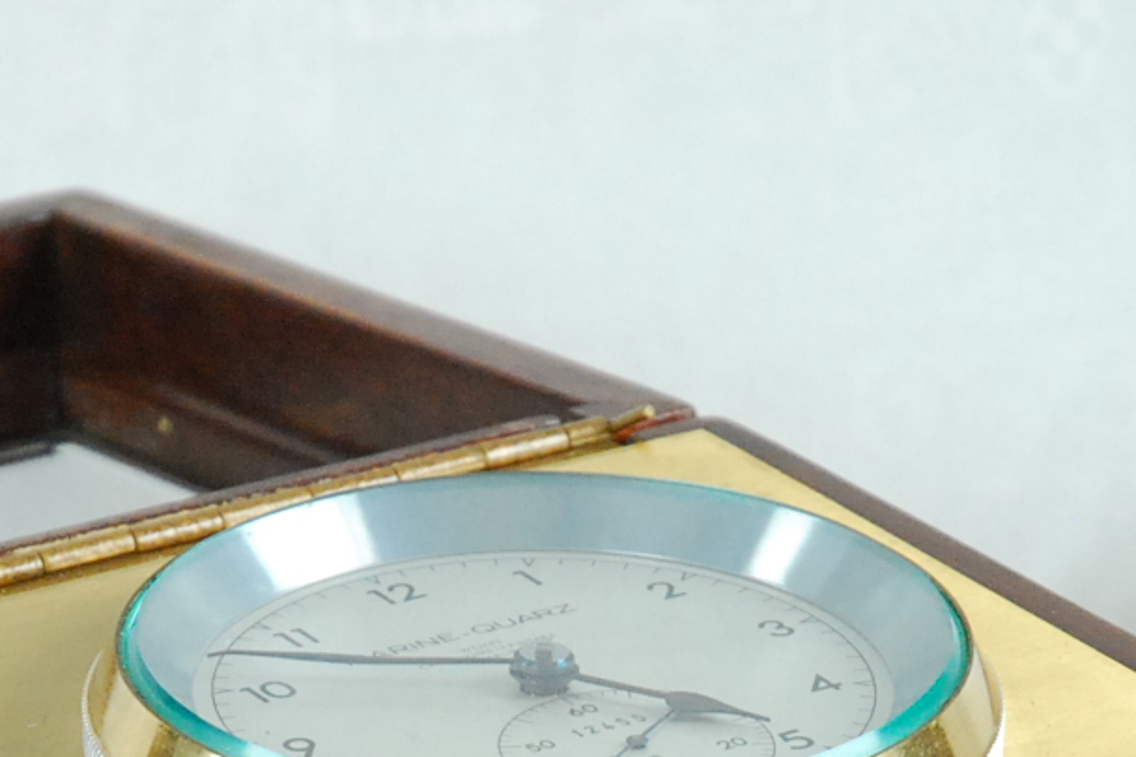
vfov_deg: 5.1
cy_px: 1022
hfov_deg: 7.7
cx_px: 529
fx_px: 8454
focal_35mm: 268
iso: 1250
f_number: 6.3
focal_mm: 56
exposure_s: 1/640
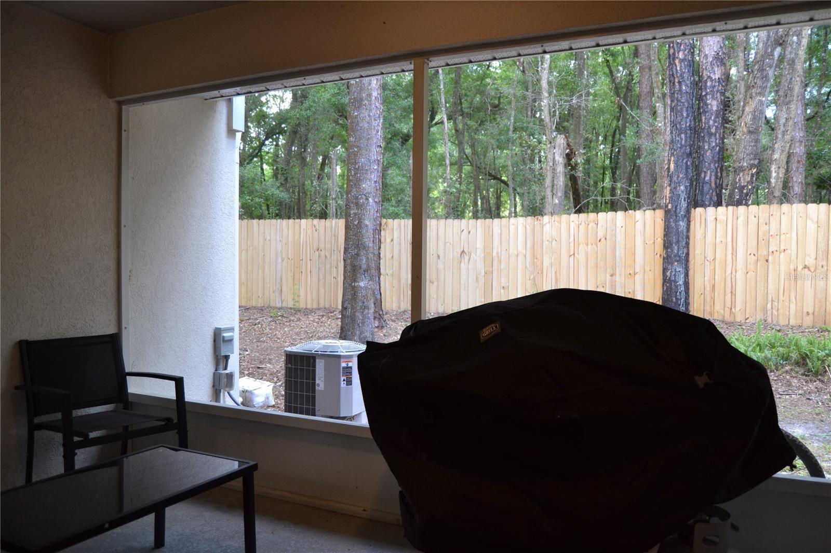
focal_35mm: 27
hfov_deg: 67.4
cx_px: 416
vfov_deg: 47.9
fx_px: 623
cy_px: 276
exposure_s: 1/60
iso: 400
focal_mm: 18
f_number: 3.5
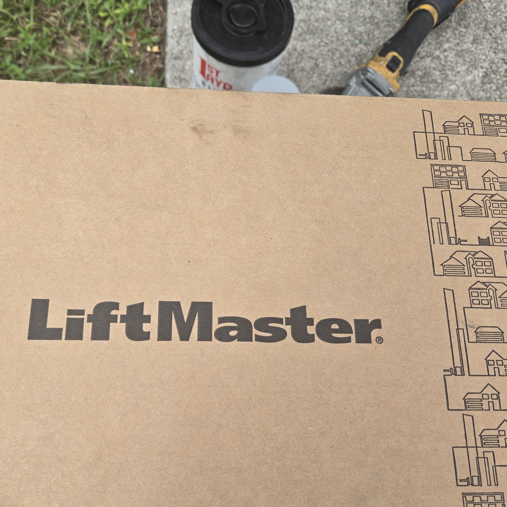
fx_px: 530
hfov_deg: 51.1
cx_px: 244
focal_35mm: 32
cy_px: 252
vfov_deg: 51.1
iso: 25
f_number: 1.8
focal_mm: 5.4
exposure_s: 1/1742
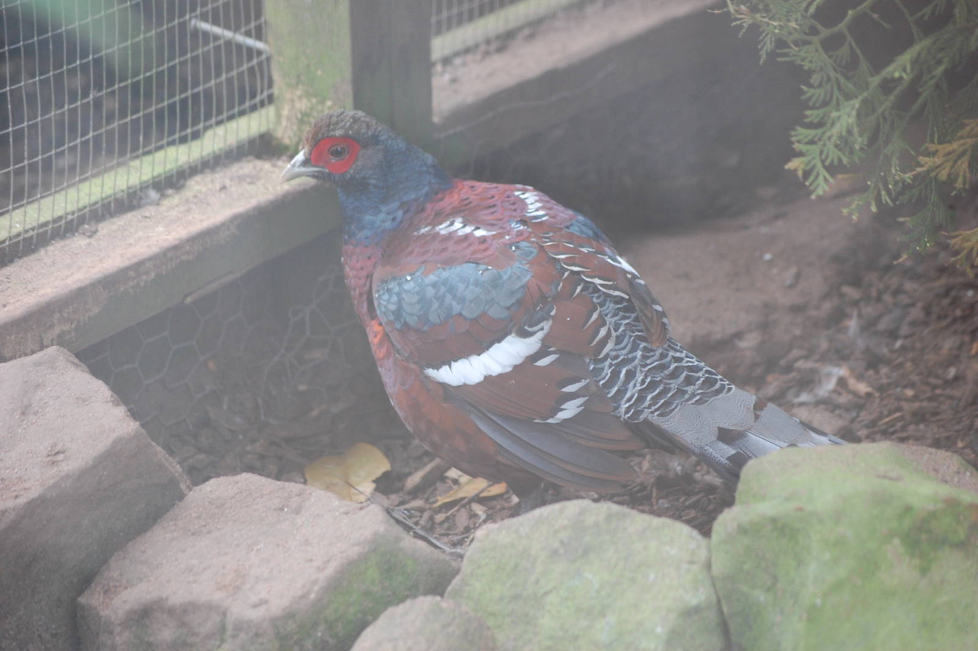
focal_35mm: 153
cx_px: 489
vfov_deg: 9.0
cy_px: 326
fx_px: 4153
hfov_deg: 13.4
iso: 800
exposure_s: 1/80
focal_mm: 102
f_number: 4.8
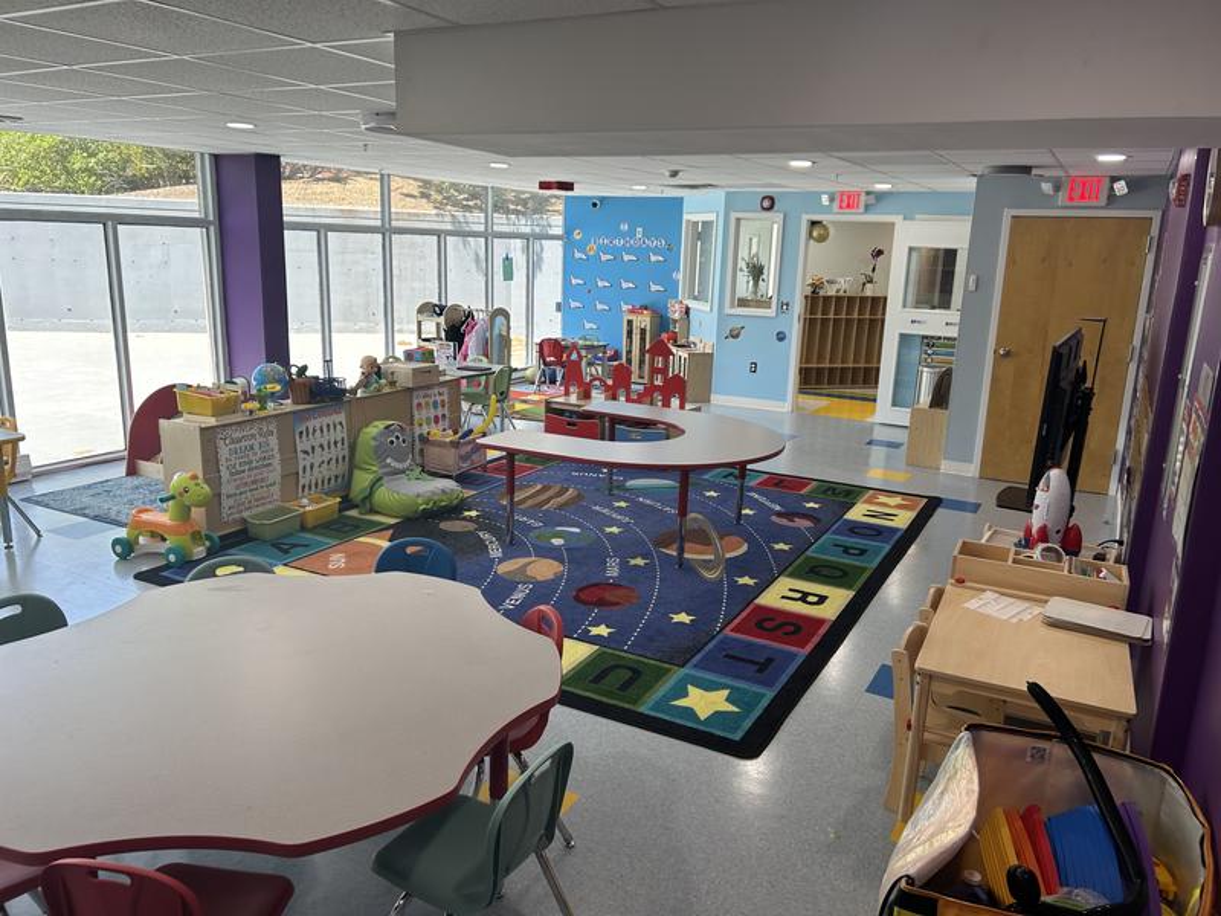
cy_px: 458
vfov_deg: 53.1
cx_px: 610
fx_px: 917
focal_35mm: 26
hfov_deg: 67.3
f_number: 1.5
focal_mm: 5.7
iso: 50
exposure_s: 1/166
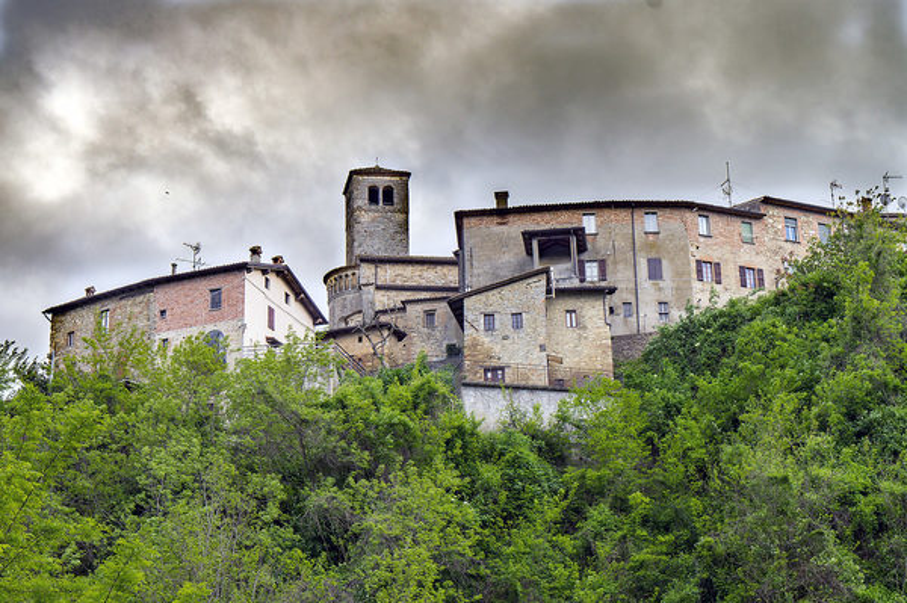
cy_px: 302
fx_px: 1699
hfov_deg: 29.9
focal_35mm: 68
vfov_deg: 20.1
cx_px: 454
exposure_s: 1/100
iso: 100
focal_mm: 45
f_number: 8
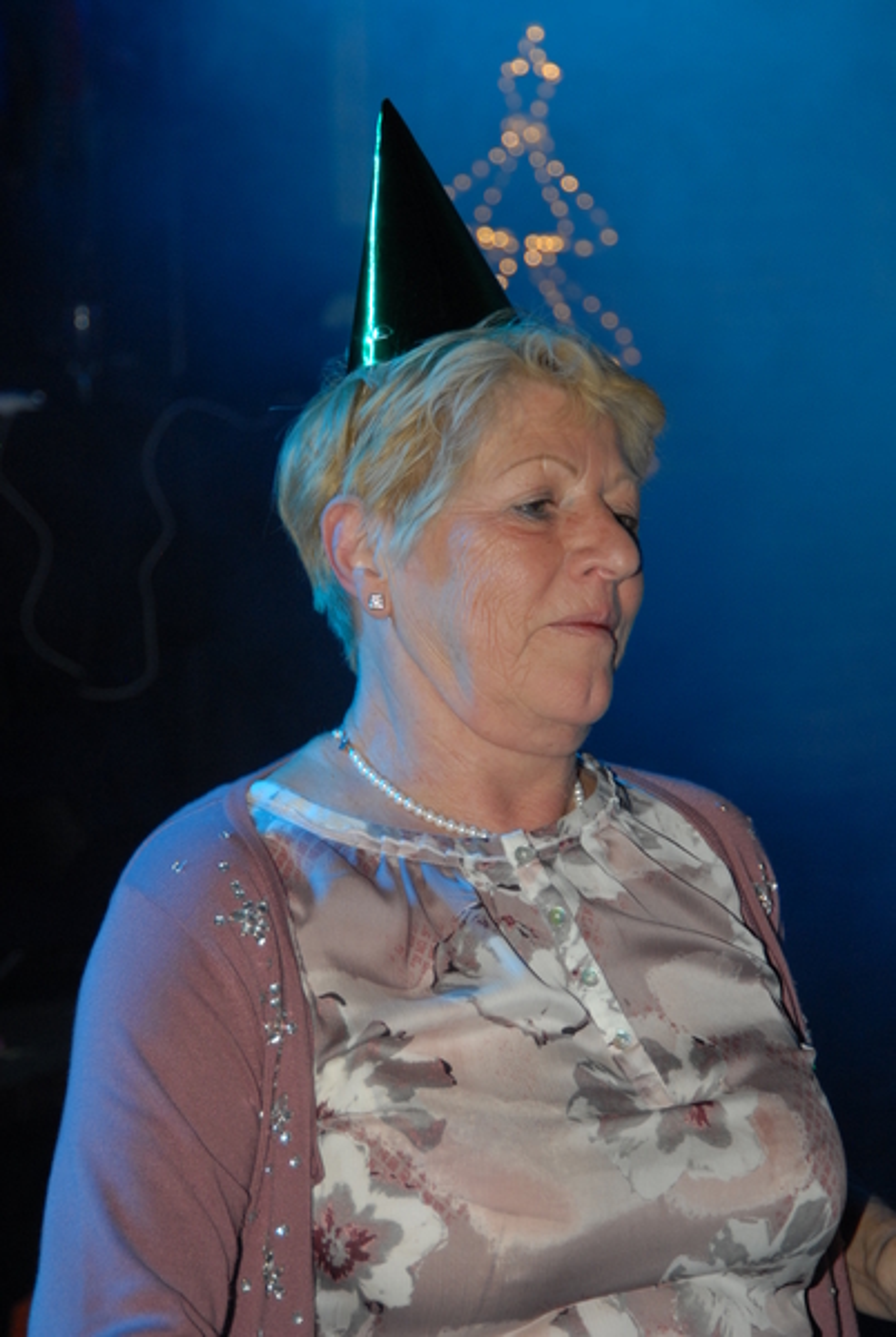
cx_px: 448
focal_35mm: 112
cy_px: 668
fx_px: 4185
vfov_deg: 18.2
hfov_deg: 12.2
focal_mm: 75
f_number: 5.6
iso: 400
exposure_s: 1/60
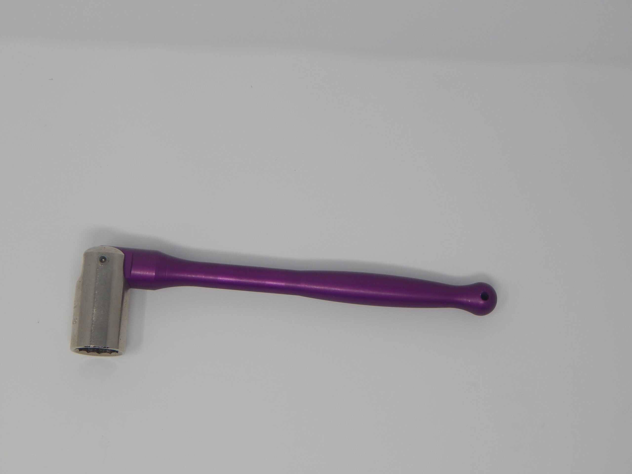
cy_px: 237
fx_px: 1114
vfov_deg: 24.0
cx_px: 316
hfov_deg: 31.7
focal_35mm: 61
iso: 125
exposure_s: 1/125
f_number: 4
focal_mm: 10.9
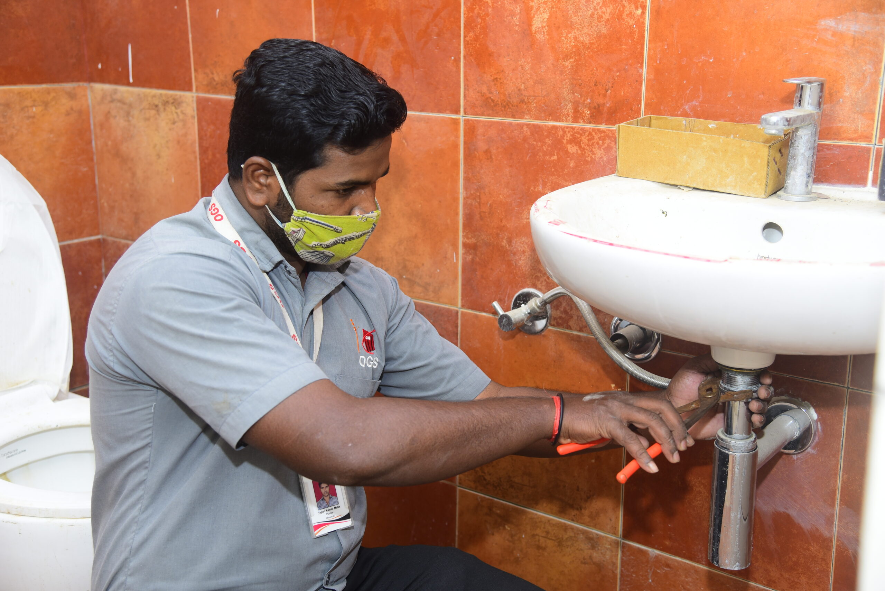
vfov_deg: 28.1
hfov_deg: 41.1
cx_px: 442
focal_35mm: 48
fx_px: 1180
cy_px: 296
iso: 500
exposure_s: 1/160
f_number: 4
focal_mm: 48
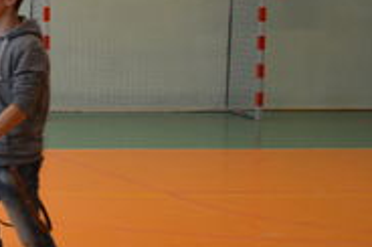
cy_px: 90
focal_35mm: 89
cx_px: -226
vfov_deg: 15.3
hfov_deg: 19.2
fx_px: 918
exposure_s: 1/60
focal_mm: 18
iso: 400
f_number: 4
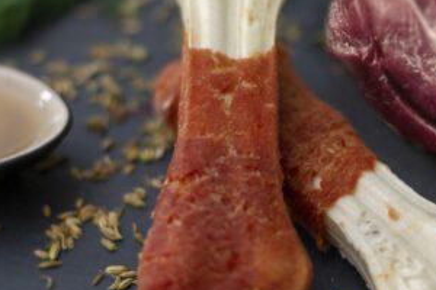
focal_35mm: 90
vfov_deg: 15.2
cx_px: 243
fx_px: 1090
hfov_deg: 22.6
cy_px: 158
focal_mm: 30
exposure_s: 1/200
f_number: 1.4
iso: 400
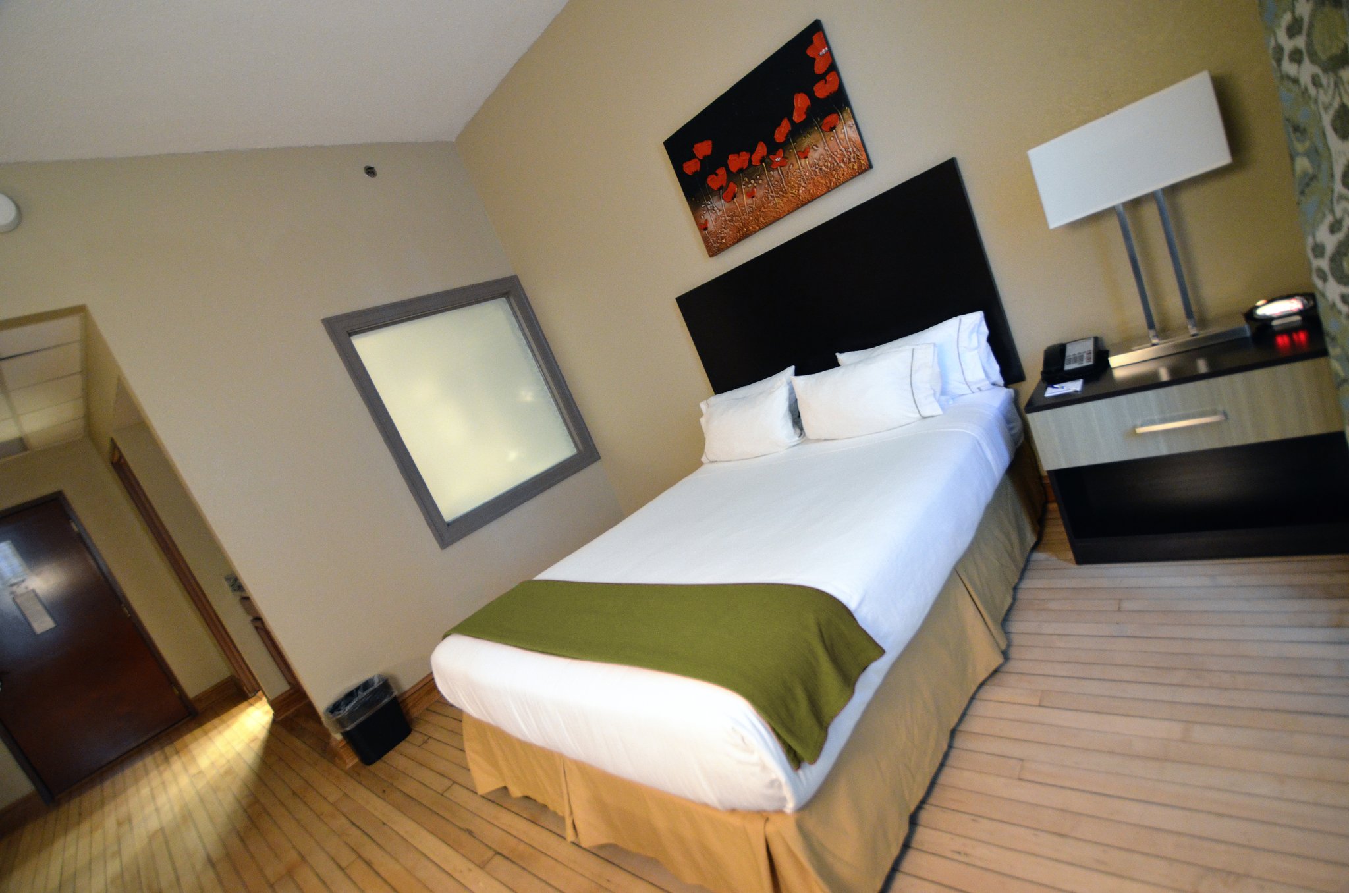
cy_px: 446
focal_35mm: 15
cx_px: 674
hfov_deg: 100.5
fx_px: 561
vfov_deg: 77.1
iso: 1600
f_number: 3.5
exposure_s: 1/20
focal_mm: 10
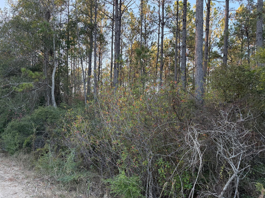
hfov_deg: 57.4
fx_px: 237
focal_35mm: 31
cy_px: 120
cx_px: 95
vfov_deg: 45.1
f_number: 1.78
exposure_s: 1/180
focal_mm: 6.76
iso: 100
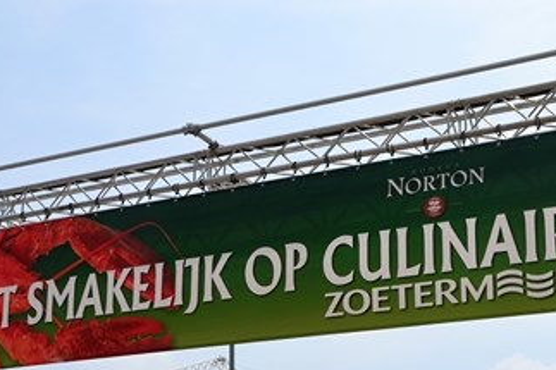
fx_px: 1204
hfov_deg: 26.0
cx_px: 231
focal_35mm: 78
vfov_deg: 17.3
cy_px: 303
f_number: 13
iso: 400
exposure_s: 1/640
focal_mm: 28
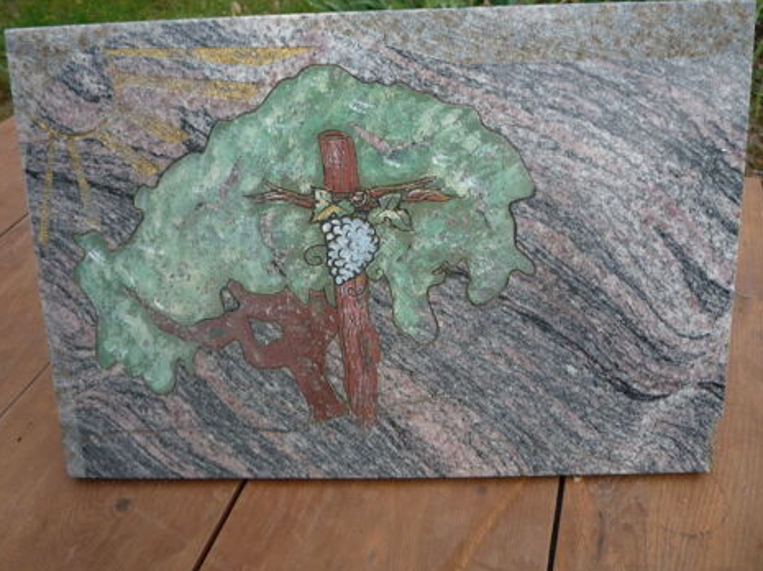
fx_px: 683
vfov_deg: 45.4
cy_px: 281
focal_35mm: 31
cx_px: 389
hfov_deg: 58.4
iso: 100
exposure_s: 1/100
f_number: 3.3
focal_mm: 5.2
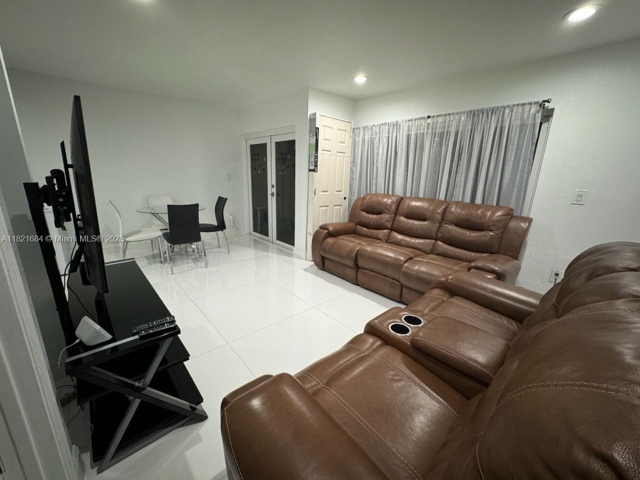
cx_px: 320
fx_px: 259
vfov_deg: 85.7
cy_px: 240
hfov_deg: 102.1
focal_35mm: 14
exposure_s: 1/60
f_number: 2.2
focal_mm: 2.22
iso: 200
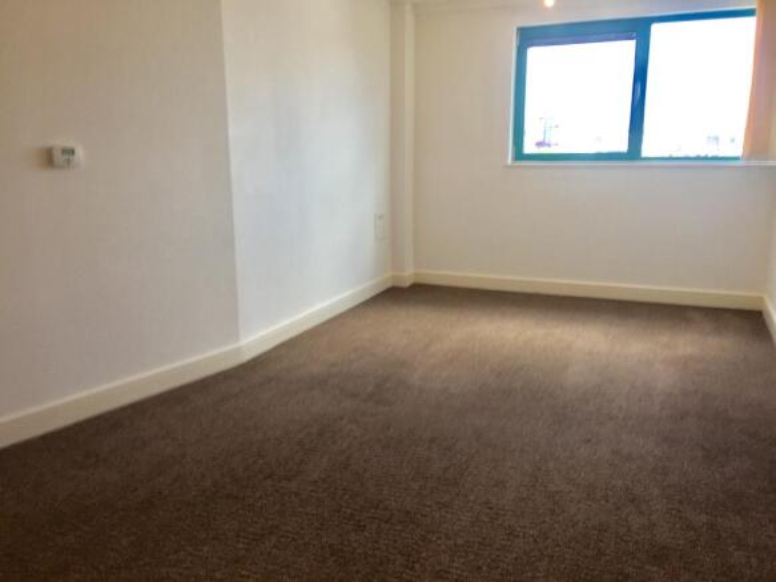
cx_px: 388
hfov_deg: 61.7
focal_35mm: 29
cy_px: 291
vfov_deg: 48.2
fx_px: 650
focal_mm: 4.15
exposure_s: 1/100
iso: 40
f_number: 2.2
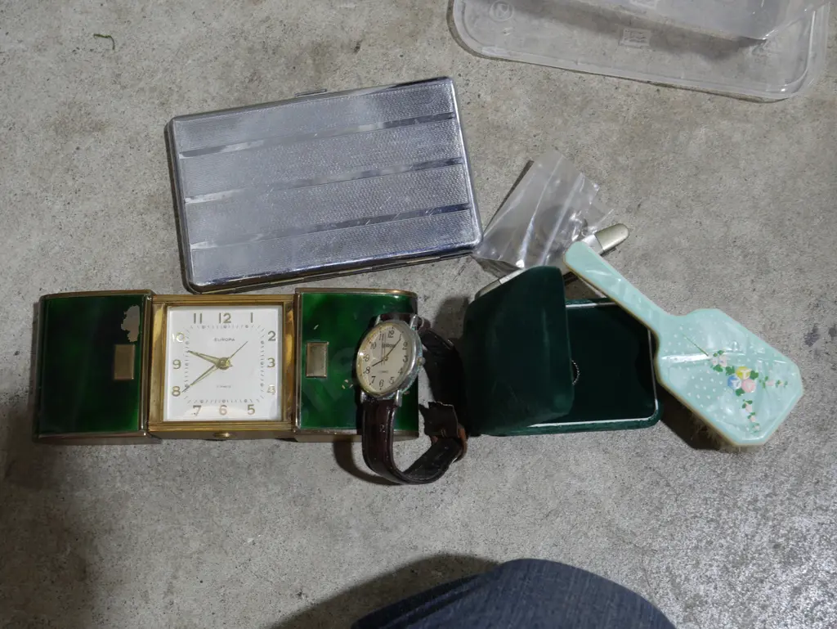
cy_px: 314
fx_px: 1210
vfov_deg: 29.1
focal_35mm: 50
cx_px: 418
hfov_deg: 38.2
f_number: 5.3
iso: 400
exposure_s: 1/60
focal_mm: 25
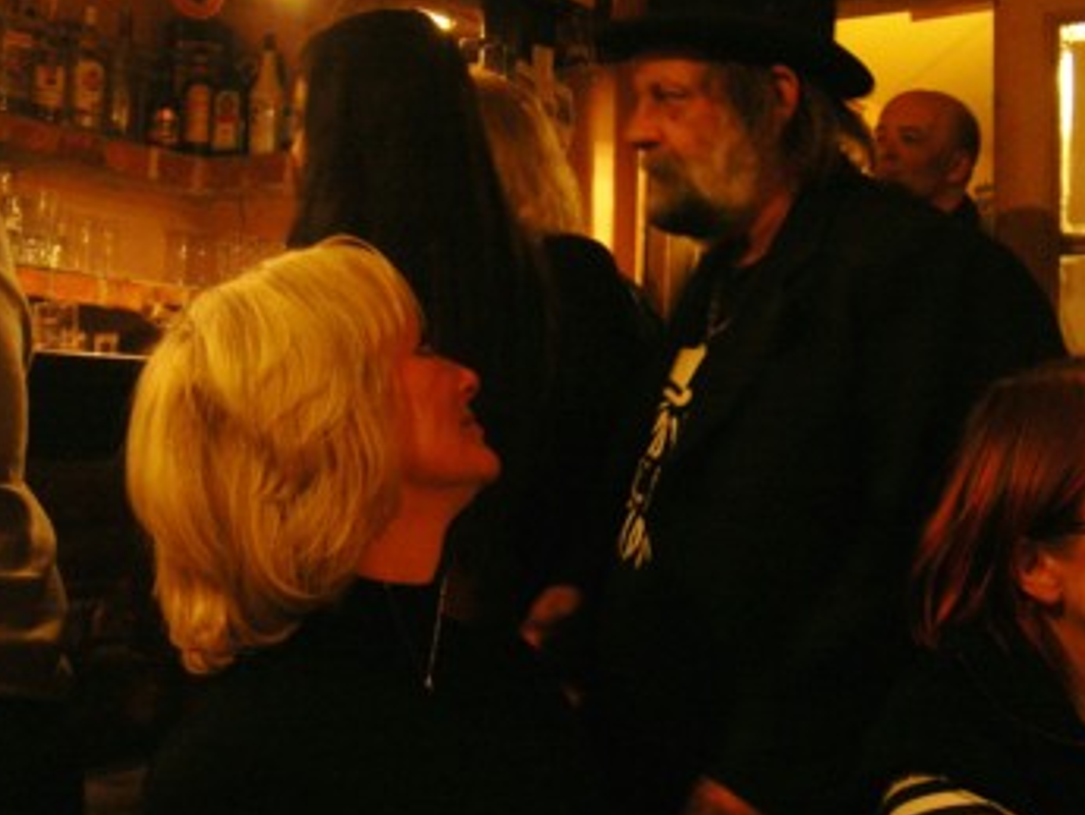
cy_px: 346
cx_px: 613
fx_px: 1474
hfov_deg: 40.3
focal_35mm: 47
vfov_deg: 30.9
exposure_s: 1/8
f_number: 2.8
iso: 256
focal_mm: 60
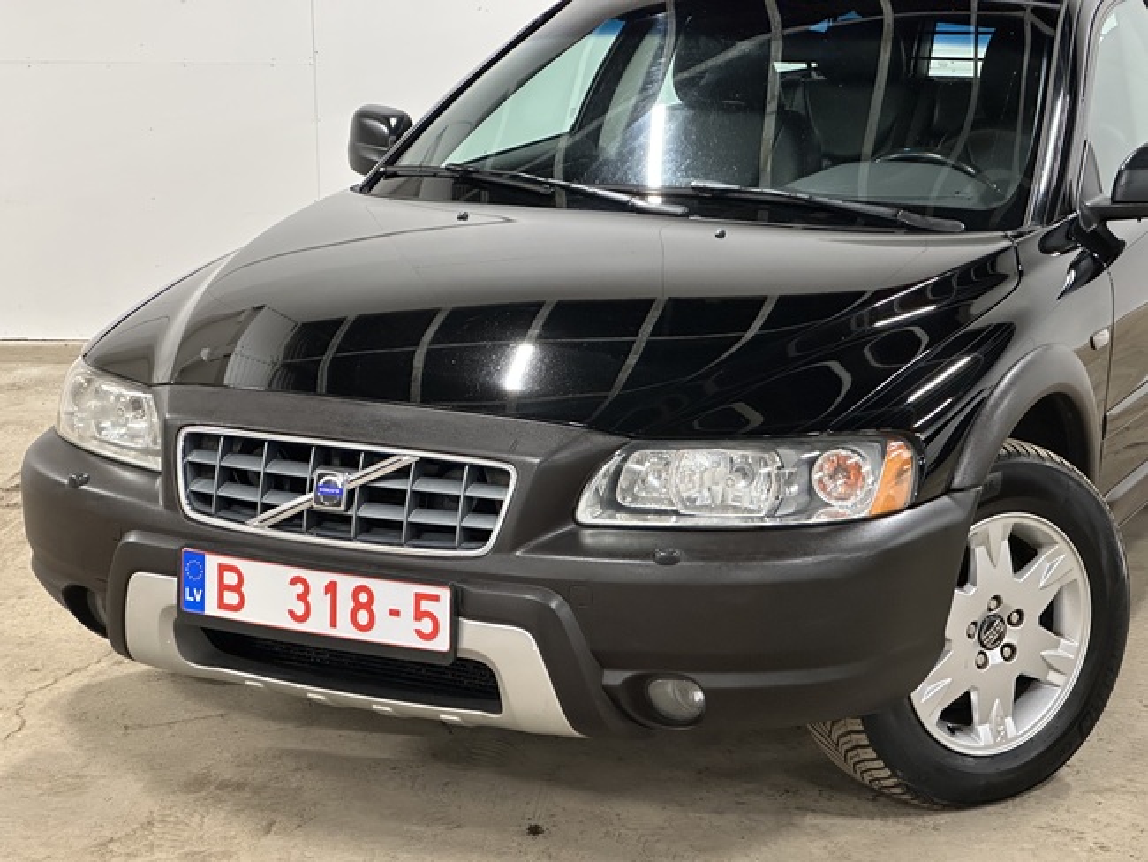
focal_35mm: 77
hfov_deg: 25.3
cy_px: 431
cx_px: 574
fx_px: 2555
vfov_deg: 19.2
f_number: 2.8
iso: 640
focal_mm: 9
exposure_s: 1/34
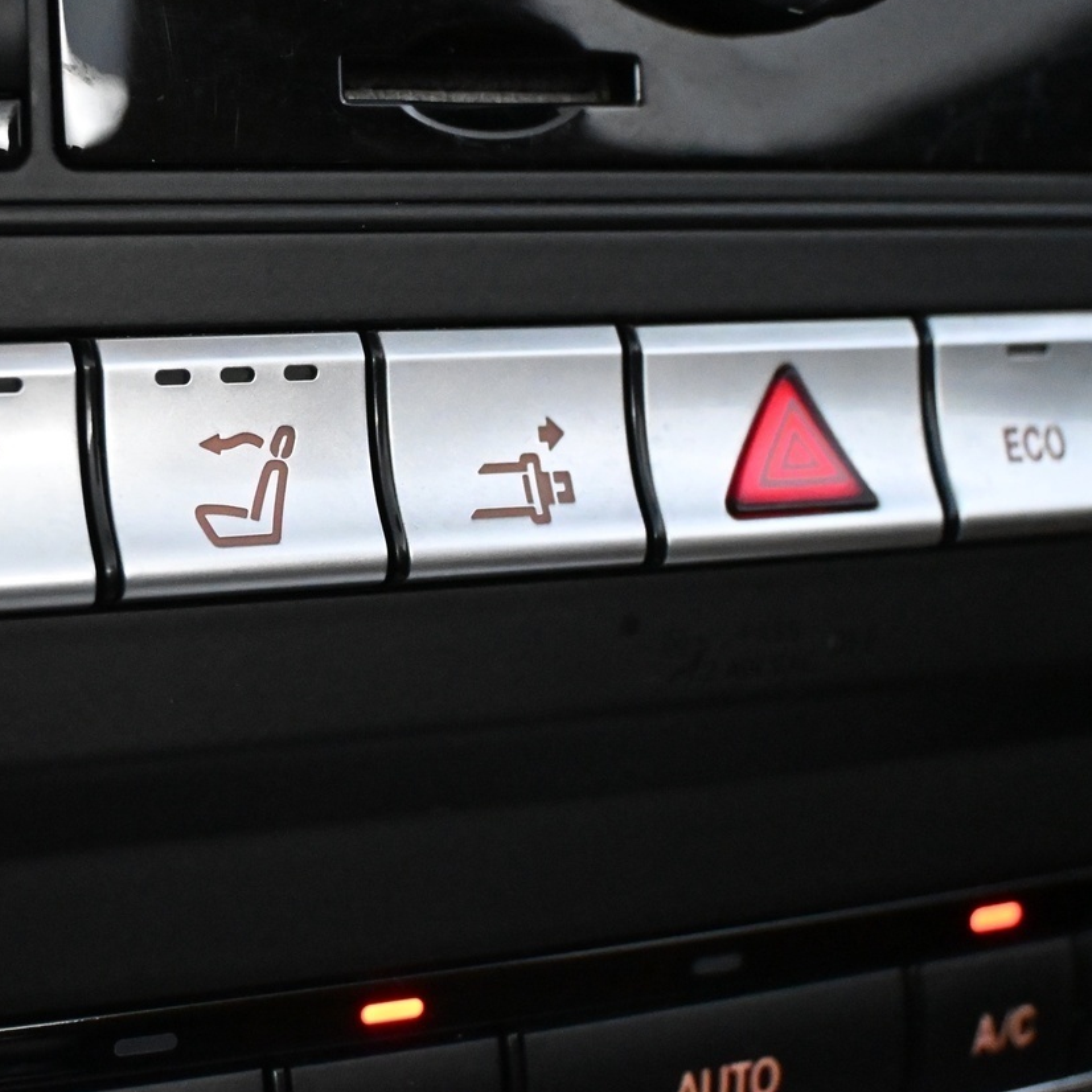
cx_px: 239
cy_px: 409
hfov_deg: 22.4
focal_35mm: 76
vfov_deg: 22.6
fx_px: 2721
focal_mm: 30.5
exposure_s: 1/125
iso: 7200
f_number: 4.8
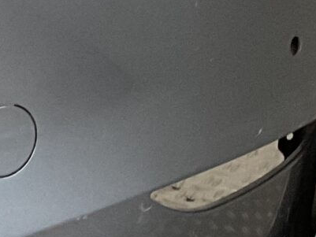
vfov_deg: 7.9
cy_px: -94
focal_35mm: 185
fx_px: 1689
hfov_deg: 9.0
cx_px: -582
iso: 80
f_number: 1.8
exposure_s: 1/50
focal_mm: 3
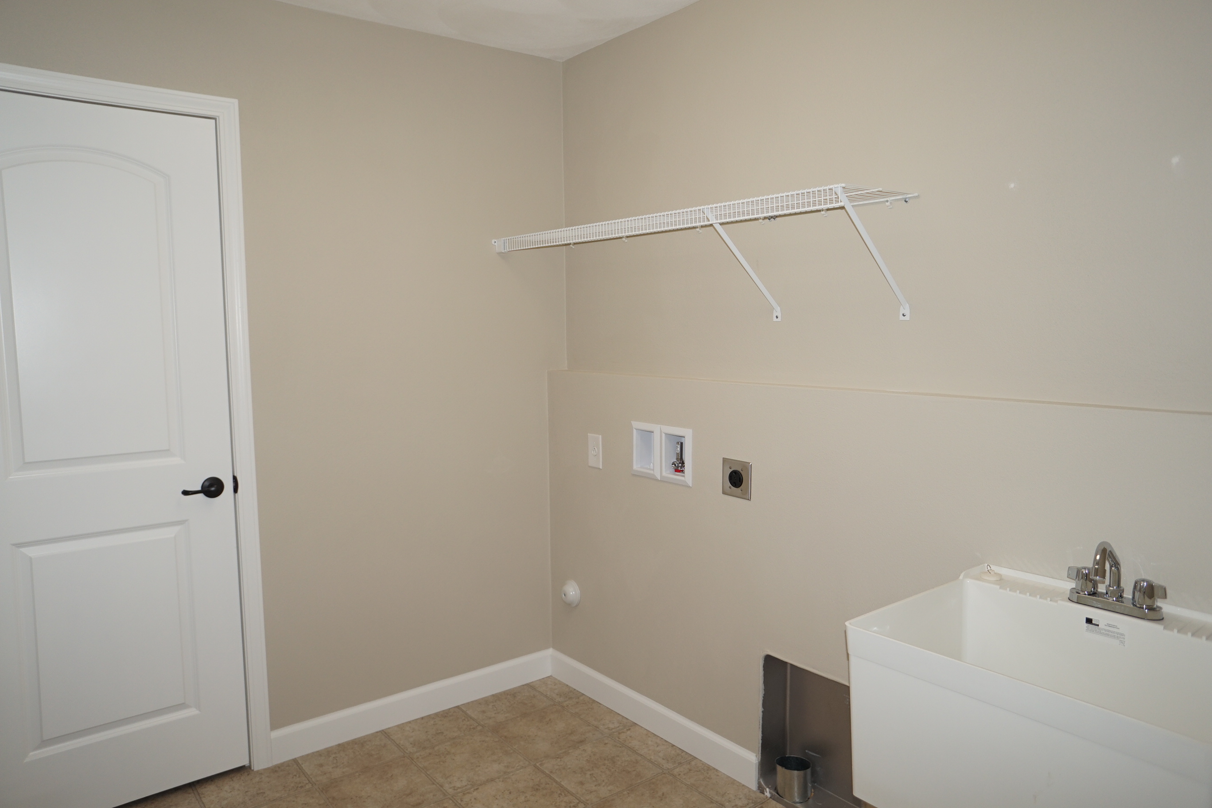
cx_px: 606
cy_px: 404
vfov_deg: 53.1
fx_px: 808
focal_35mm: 24
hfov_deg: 73.7
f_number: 4
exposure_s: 1/160
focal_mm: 16
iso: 200
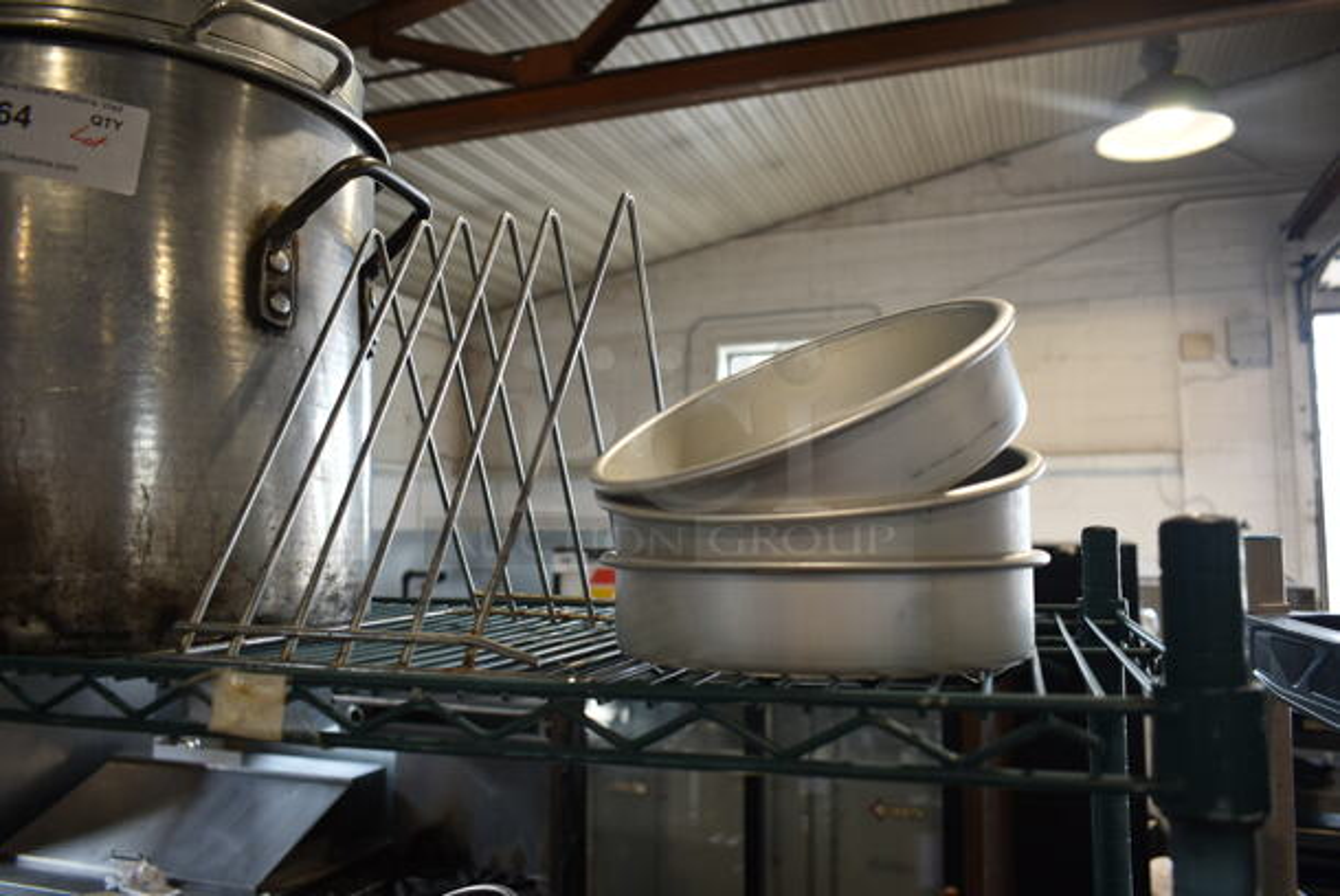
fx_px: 1006
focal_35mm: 27
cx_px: 670
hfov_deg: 67.3
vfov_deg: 48.0
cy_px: 448
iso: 140
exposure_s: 1/30
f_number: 3.5
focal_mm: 18
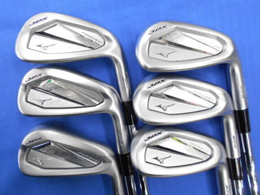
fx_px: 195
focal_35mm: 26
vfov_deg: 53.1
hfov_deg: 67.3
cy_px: 98
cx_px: 130
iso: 220
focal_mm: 4.6
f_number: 3.2
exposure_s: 1/30
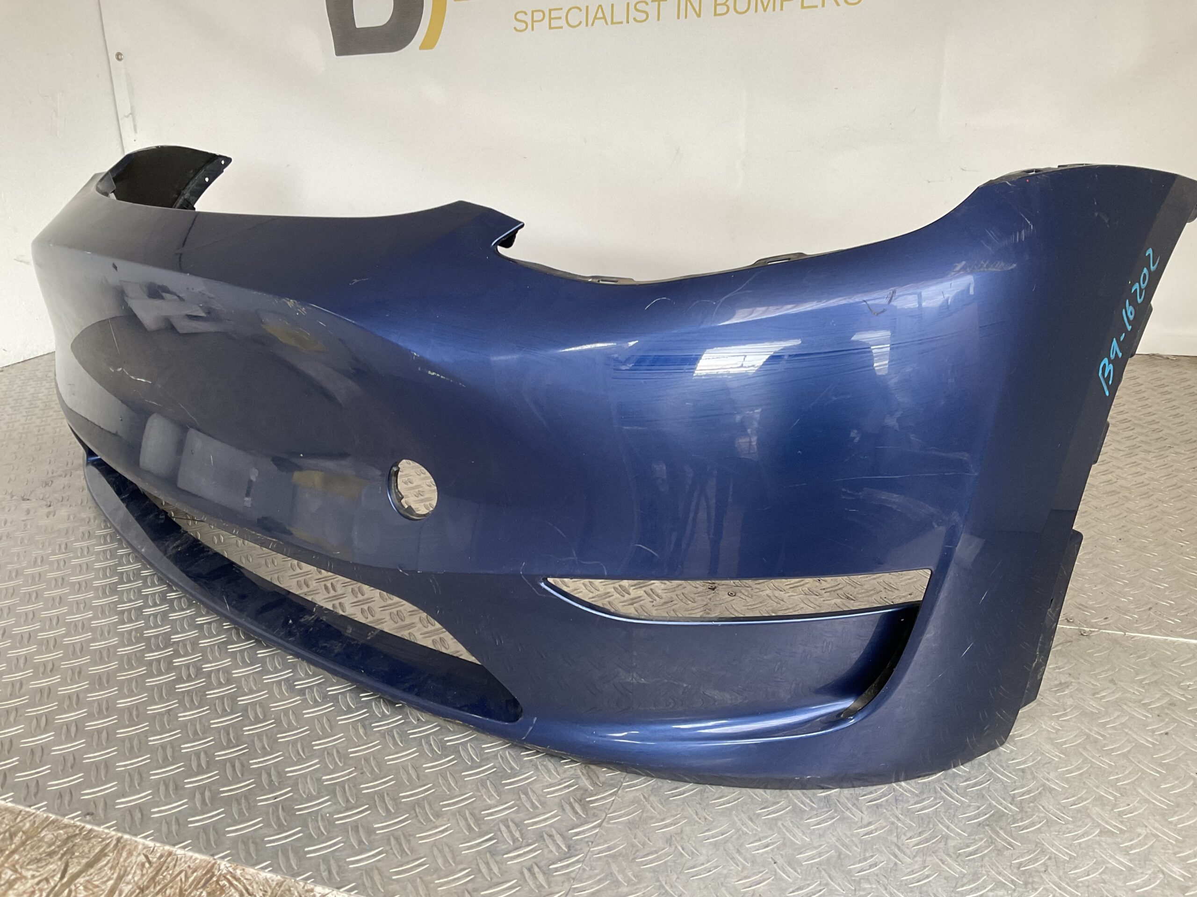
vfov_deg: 48.2
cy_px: 448
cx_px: 598
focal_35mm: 29
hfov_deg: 61.7
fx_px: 1003
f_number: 1.8
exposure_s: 1/50
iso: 50
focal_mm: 3
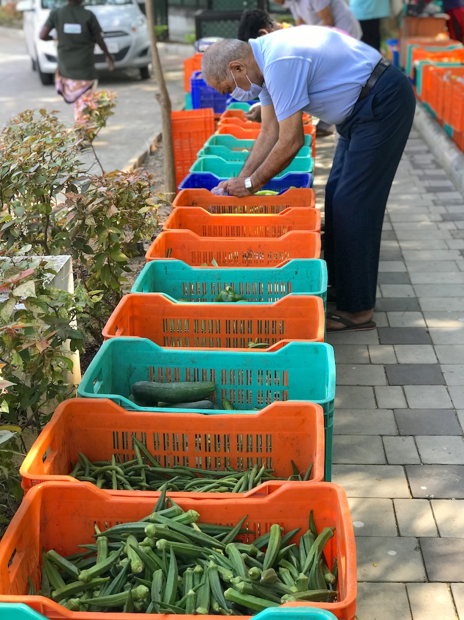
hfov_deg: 25.7
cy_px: 310
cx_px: 232
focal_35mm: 57
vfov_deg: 33.8
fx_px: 1019
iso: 20
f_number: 2.8
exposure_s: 1/95
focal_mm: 6.6
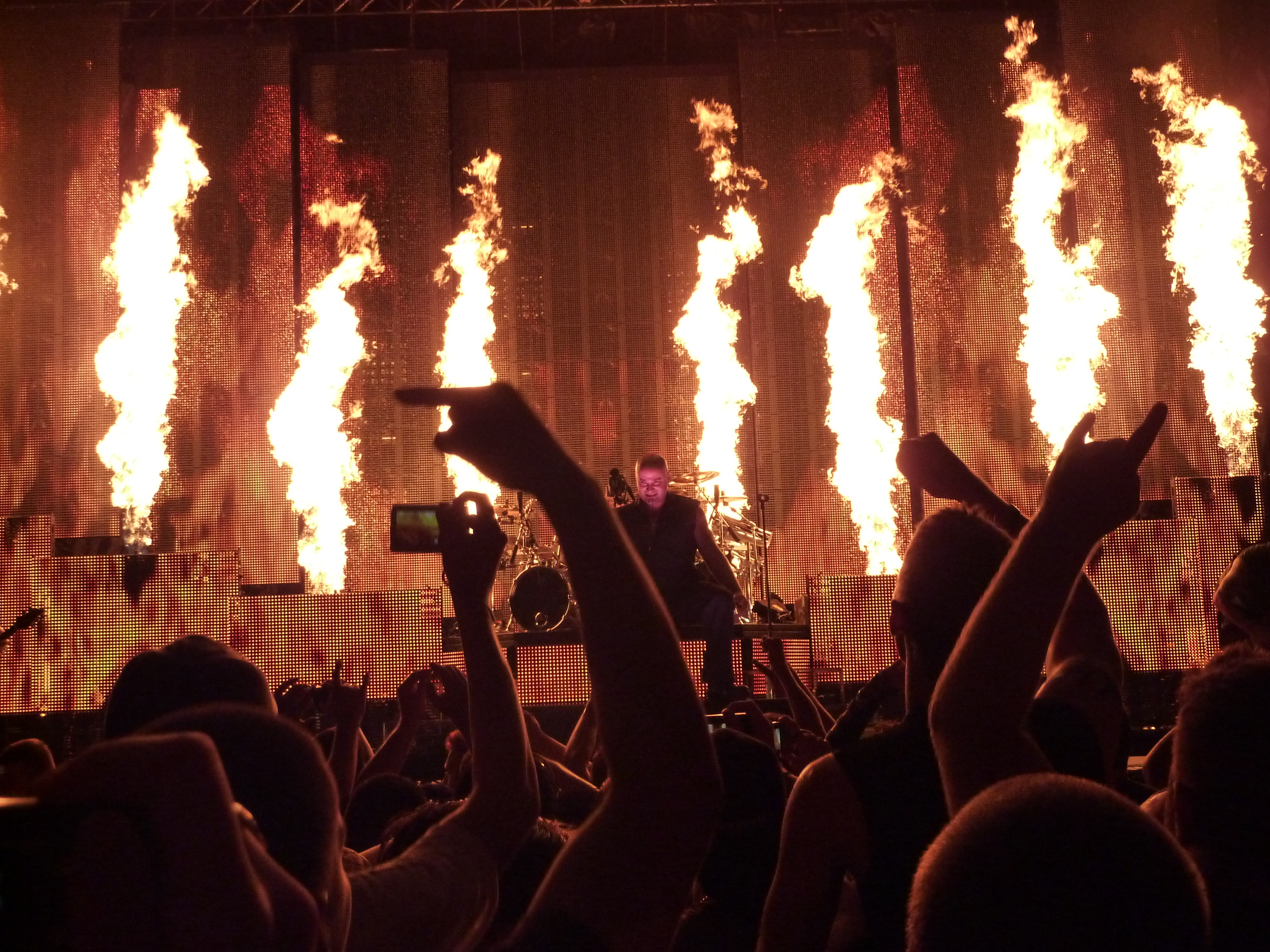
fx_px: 1761
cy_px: 476
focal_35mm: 48
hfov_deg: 39.7
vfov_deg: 30.3
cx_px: 635
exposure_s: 1/250
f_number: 3.8
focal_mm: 7.9
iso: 500
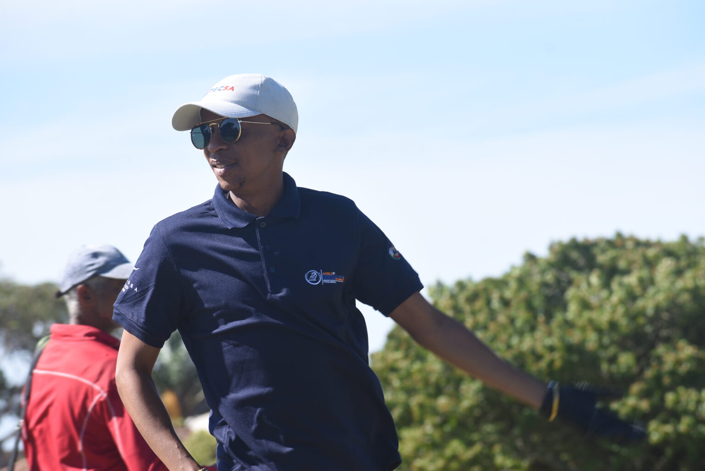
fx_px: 4704
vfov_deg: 5.7
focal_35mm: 240
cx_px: 352
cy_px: 236
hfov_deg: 8.6
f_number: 8
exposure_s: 1/160
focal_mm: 160
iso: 100
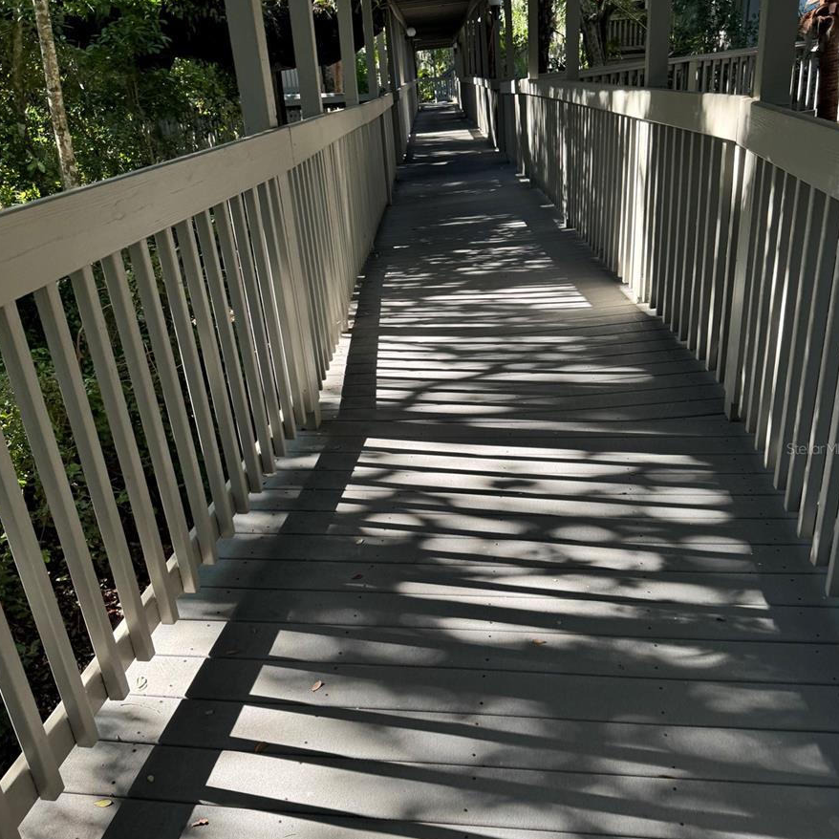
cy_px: 448
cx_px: 424
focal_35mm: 29
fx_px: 795
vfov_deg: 55.6
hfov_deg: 55.6
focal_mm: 6.76
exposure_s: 1/217
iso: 64
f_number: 1.78
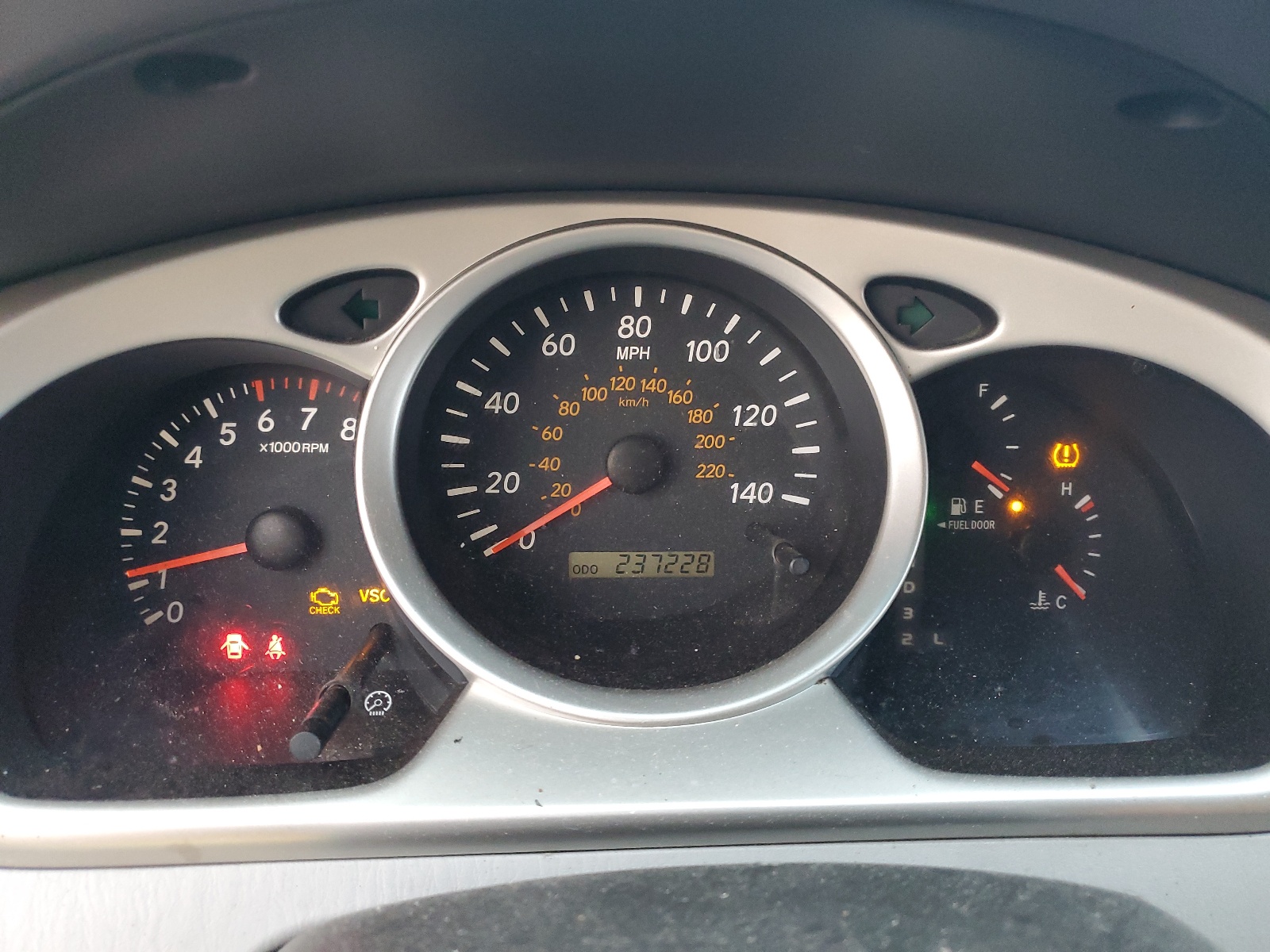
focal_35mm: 26
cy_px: 476
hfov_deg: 67.3
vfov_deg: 53.1
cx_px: 635
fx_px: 954
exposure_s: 1/60.2
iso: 280
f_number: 1.5
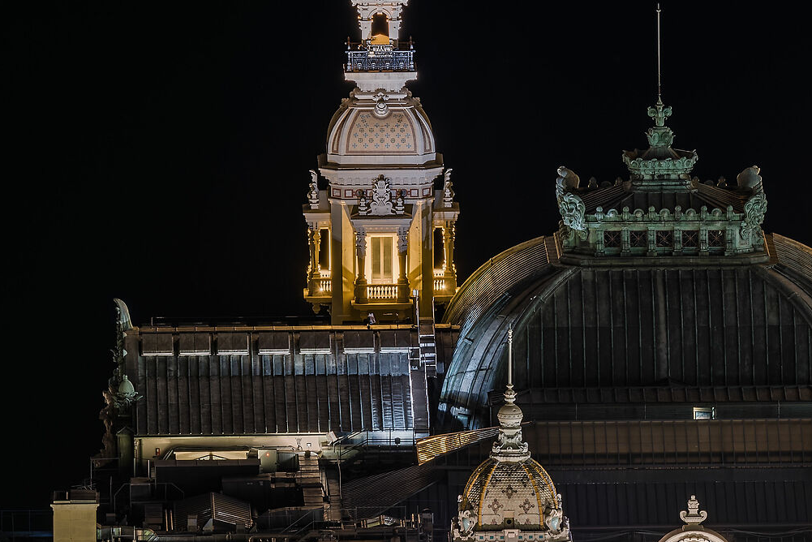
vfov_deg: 1.6
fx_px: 18928
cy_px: 493
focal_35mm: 839
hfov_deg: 2.5
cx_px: 672
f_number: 11
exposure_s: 1/30
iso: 100
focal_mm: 350
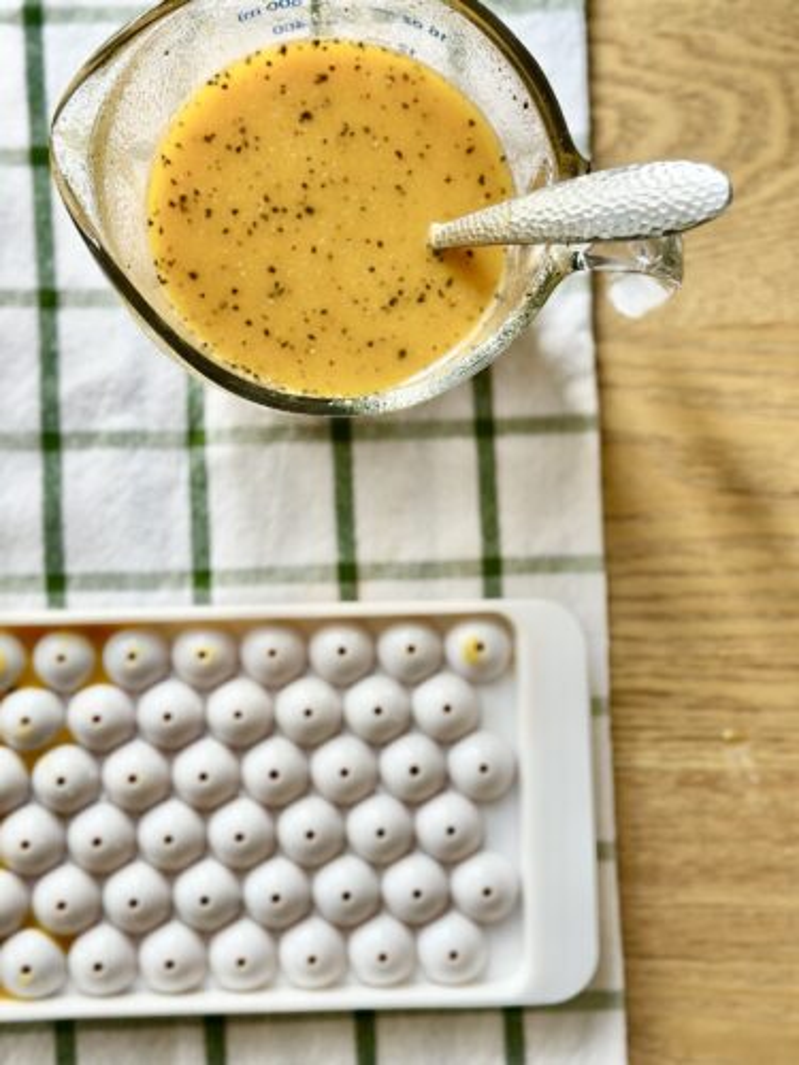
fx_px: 1477
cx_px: 400
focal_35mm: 48
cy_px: 532
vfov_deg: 39.7
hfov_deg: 30.3
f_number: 1.78
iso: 80
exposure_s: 1/161
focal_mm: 6.86
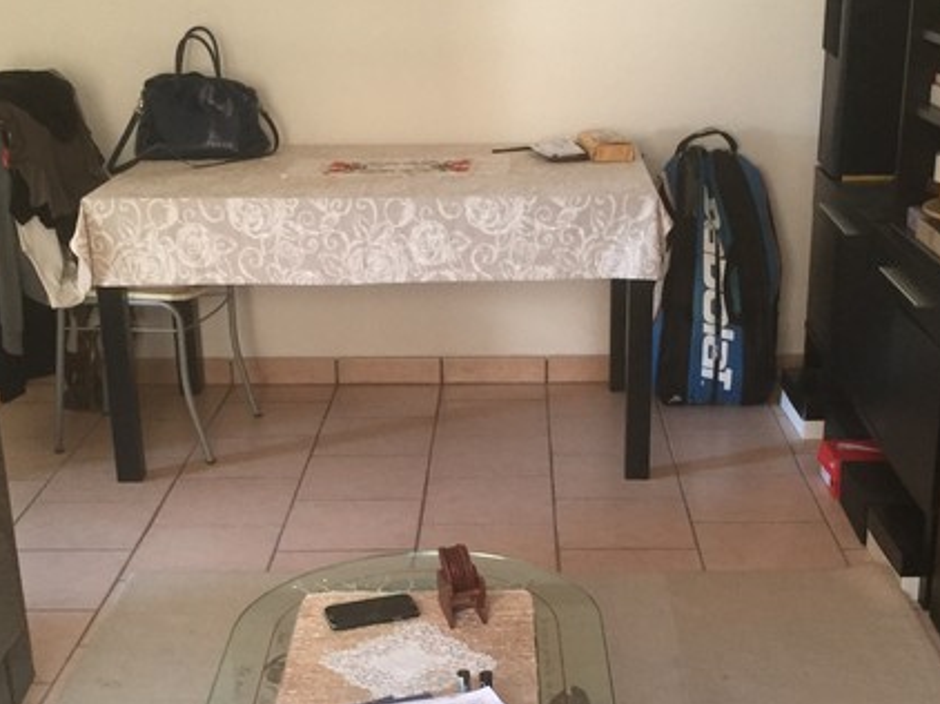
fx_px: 1493
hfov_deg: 34.9
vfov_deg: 26.2
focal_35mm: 55
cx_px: 510
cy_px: 517
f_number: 2.2
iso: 200
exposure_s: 1/33
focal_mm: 4.15
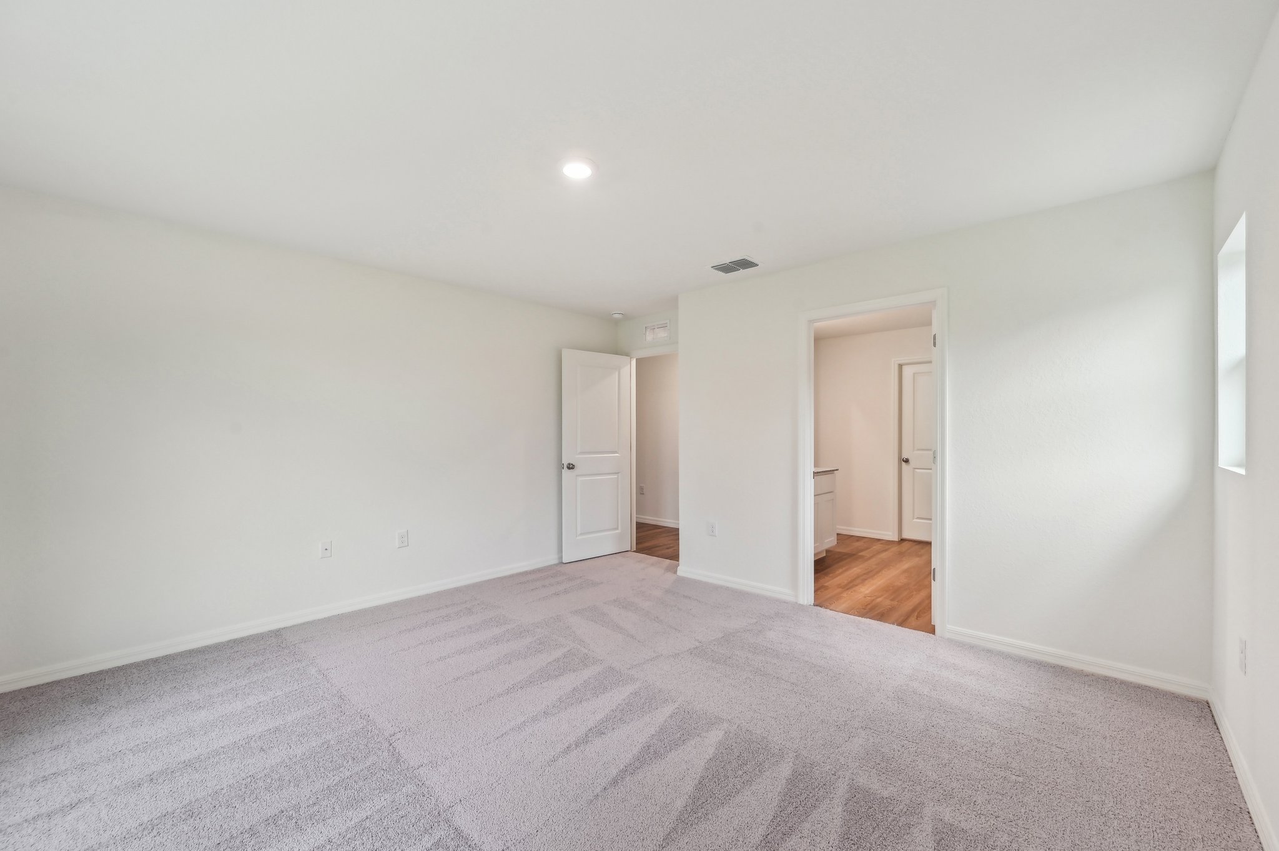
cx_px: 640
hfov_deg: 104.3
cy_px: 426
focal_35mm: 14
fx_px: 497
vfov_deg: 81.1
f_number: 8
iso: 400
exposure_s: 1/20
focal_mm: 14
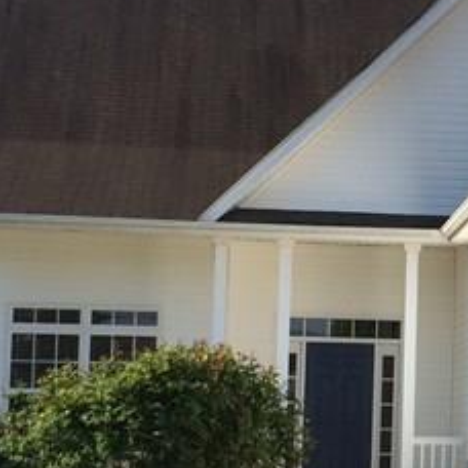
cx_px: 552
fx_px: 1759
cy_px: 296
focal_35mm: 115
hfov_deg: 14.7
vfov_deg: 15.1
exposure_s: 1/1414
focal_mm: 4.15
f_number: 2.2
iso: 32
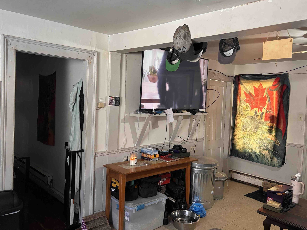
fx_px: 248
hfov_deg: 63.4
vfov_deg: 49.7
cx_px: 152
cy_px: 109
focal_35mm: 28
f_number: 1.6
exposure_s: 1/60
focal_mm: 5.96
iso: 250
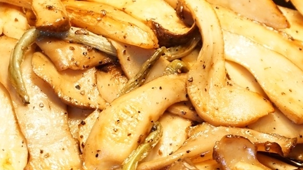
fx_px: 867
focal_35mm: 108
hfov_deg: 19.8
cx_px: 200
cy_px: 131
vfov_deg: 11.2
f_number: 5
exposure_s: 1/160
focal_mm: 32
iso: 640
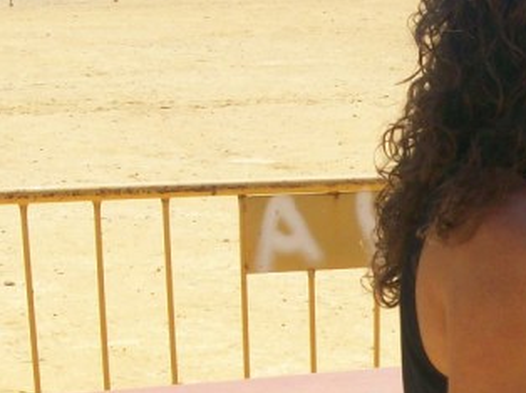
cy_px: 373
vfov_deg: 13.2
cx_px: 603
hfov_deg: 17.1
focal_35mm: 111
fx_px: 1685
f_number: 5.5
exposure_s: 1/459
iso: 80
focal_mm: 5.7
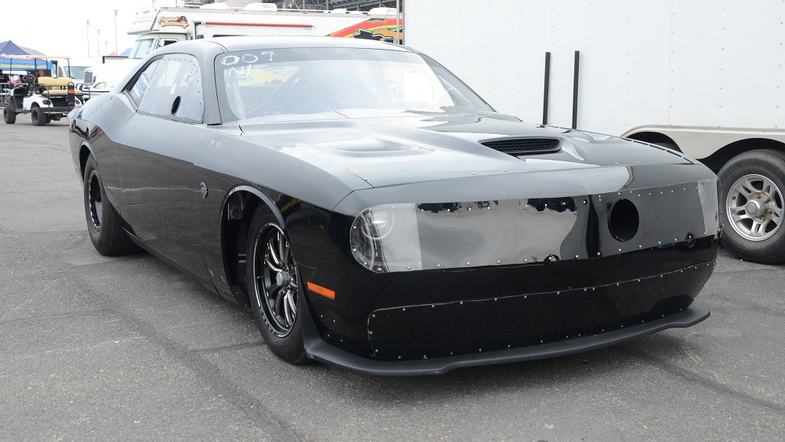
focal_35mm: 44
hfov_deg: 46.4
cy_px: 188
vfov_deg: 27.1
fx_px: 916
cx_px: 392
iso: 1000
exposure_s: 1/320
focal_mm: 28
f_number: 9
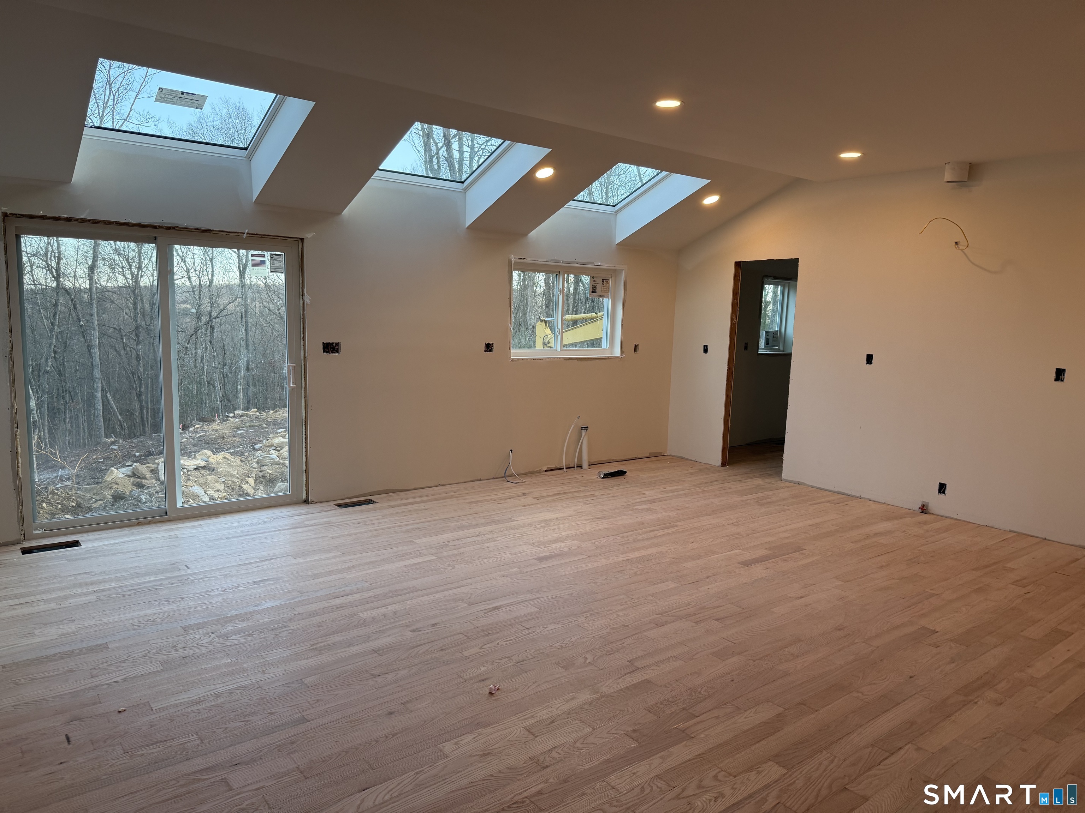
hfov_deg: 71.6
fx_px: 752
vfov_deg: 56.8
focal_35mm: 24
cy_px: 406
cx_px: 542
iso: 125
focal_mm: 6.76
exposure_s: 1/237
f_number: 1.78
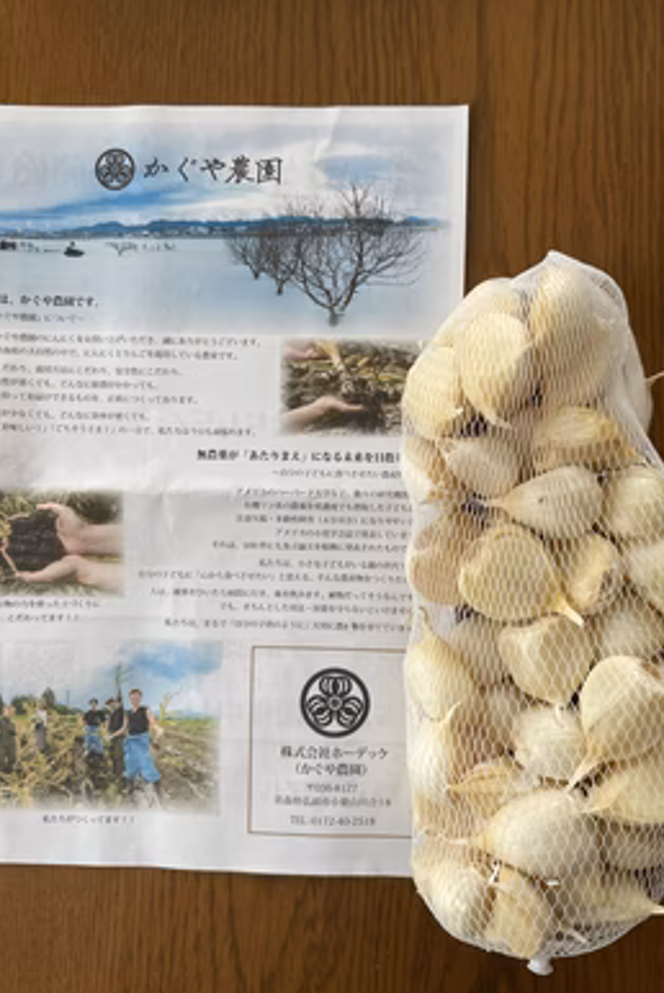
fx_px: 773
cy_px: 499
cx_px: 340
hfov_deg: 46.5
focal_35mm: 28
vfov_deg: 65.4
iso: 40
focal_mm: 4.2
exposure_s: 1/121
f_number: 1.6
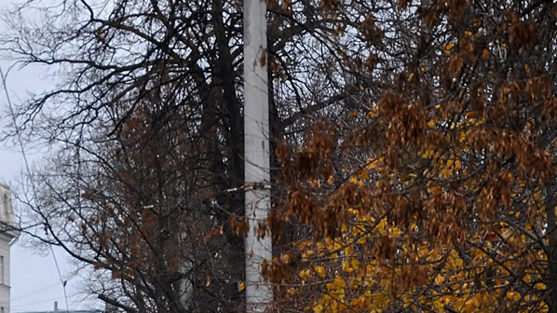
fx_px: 2717
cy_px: 299
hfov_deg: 11.5
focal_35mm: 184
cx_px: -56
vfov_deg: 6.6
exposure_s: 1/125
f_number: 5
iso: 400
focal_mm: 50
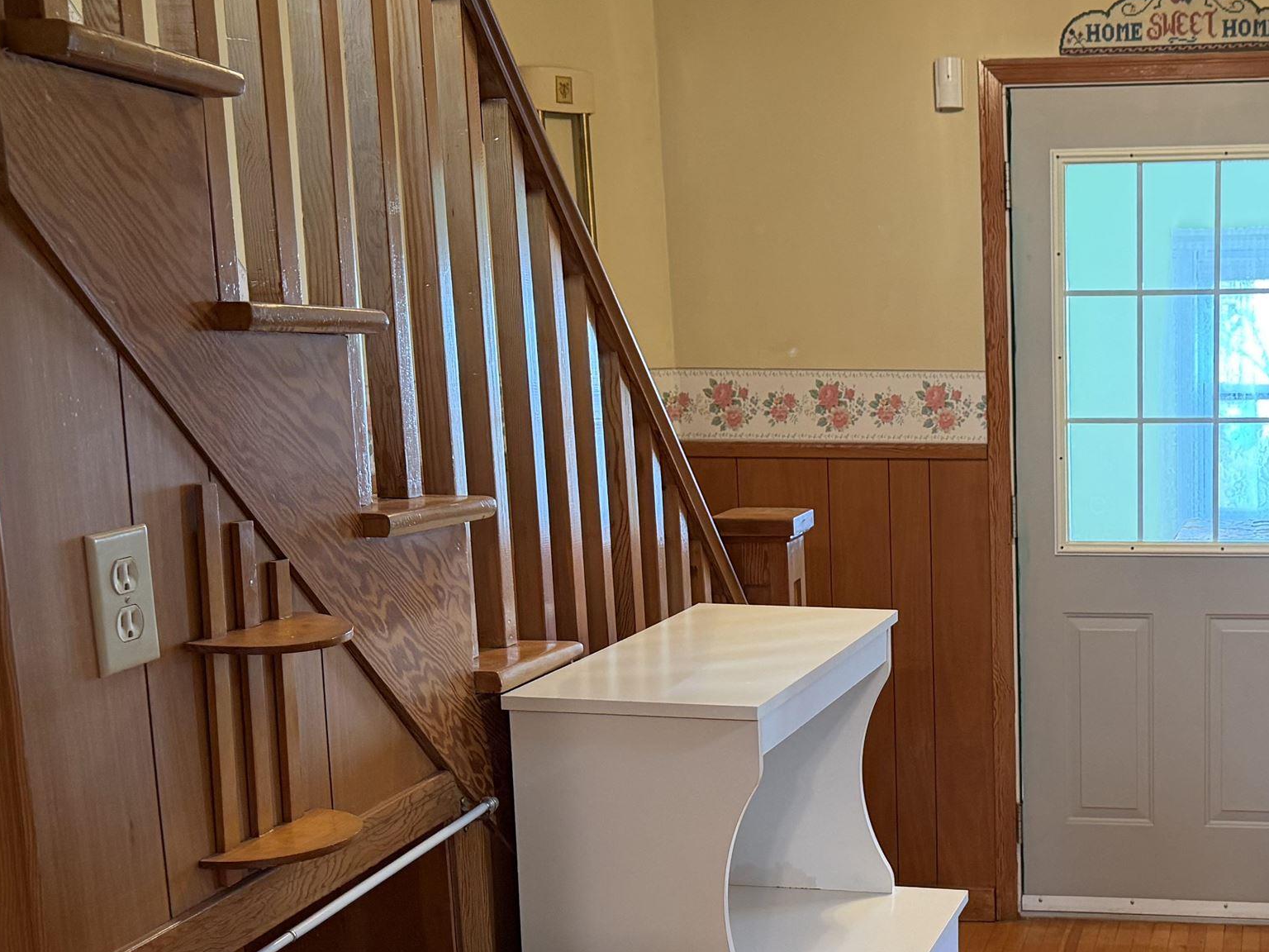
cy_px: 629
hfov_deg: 37.7
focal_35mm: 48
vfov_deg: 30.1
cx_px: 1076
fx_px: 1760
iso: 400
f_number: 1.78
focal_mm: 6.76
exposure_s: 1/60
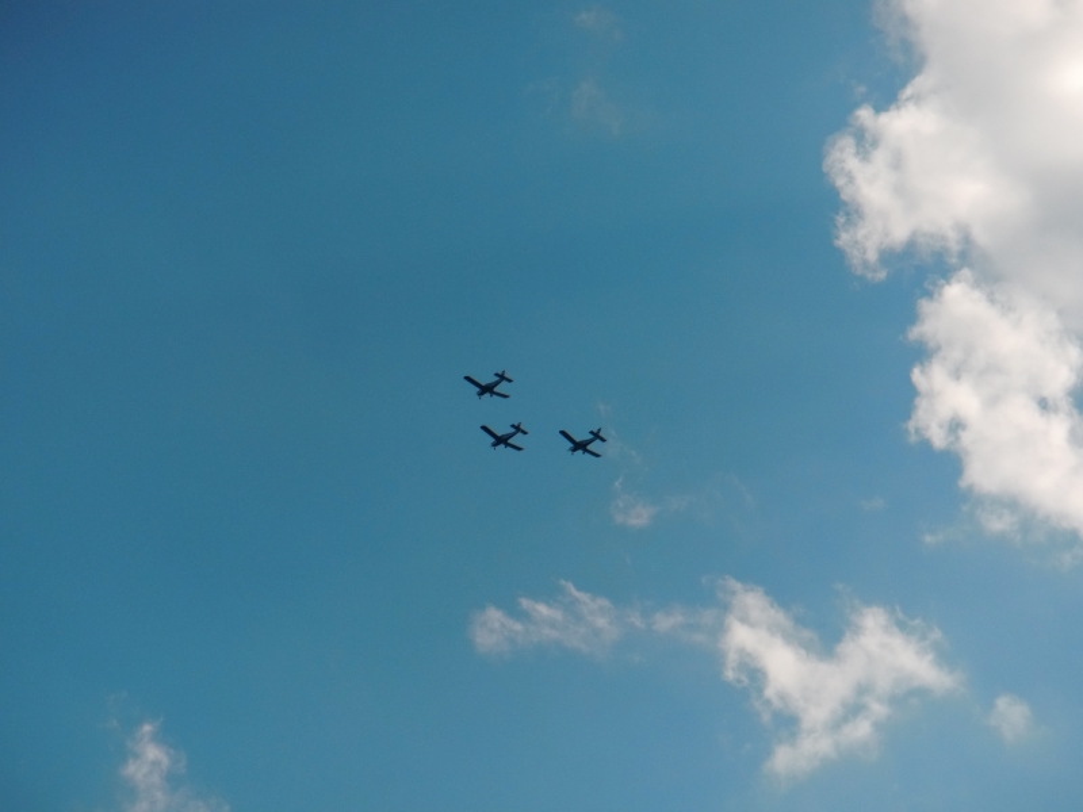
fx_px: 3567
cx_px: 542
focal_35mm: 114
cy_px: 406
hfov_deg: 17.3
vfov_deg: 13.0
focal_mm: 19.98
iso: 100
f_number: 12.4
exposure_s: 1/320
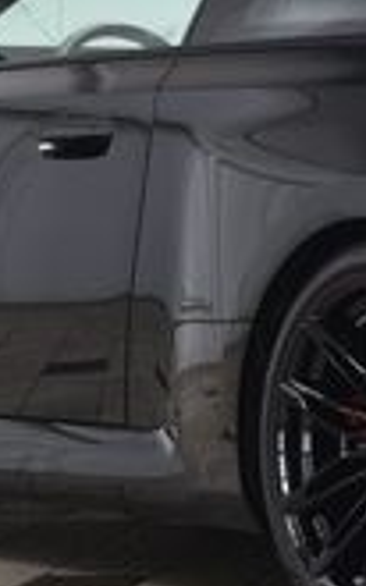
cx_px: 494
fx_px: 3786
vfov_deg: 8.8
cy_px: 123
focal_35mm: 237
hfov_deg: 5.5
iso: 640
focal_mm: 40
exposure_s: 1/15
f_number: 6.3
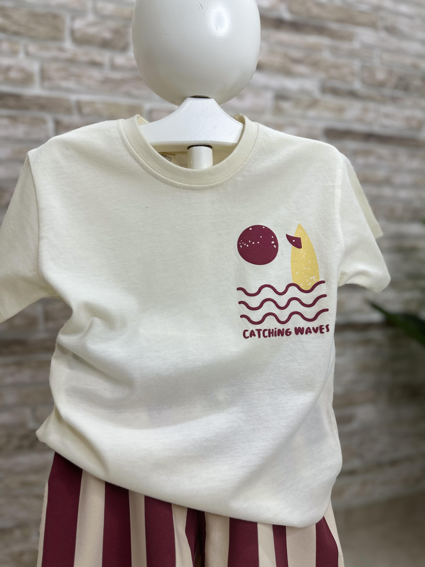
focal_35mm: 24
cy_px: 284
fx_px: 393
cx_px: 212
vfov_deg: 71.6
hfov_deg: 56.8
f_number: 1.78
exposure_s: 1/174
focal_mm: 6.86
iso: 64
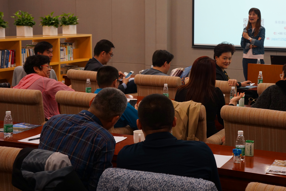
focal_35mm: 67
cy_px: 62
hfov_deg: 29.9
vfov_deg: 20.2
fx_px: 532
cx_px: 191
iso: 400
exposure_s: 1/60
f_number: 4
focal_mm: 32
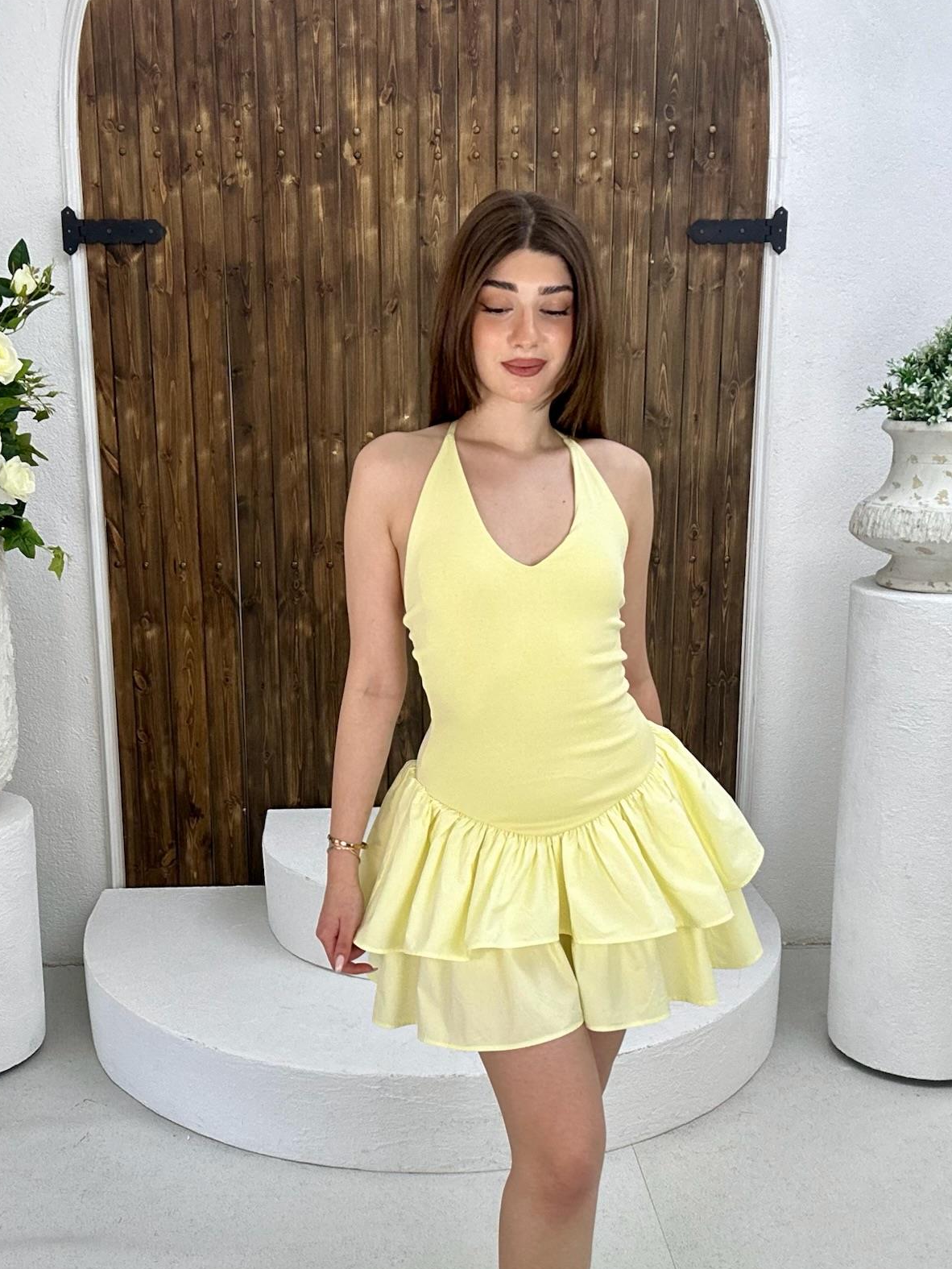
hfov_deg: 36.8
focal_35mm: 39
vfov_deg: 47.5
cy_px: 778
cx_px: 441
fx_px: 1430
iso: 25
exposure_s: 1/100
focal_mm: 2.69
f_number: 1.9
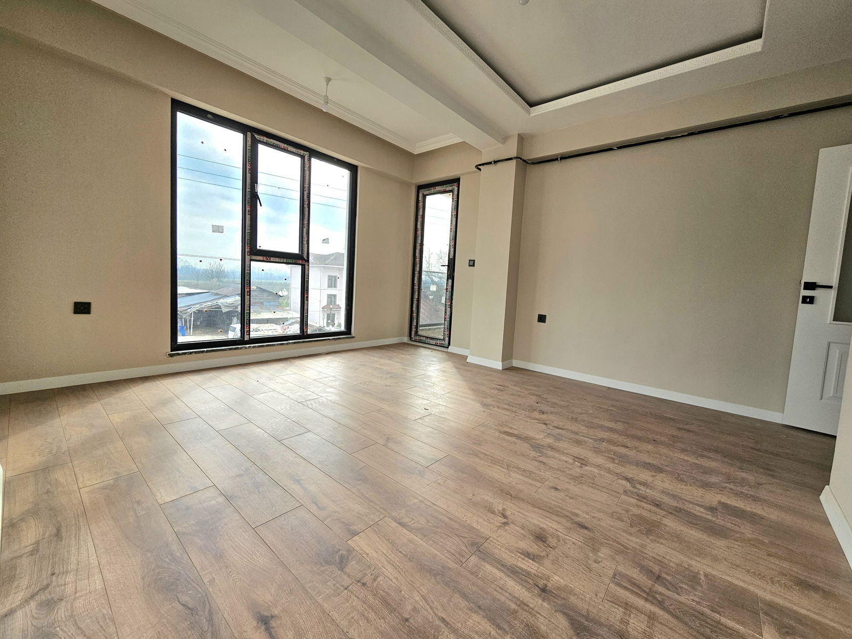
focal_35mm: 13
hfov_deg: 106.2
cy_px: 320
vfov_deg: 89.9
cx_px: 426
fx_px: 320
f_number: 2.2
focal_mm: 2.2
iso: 50
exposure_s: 1/417
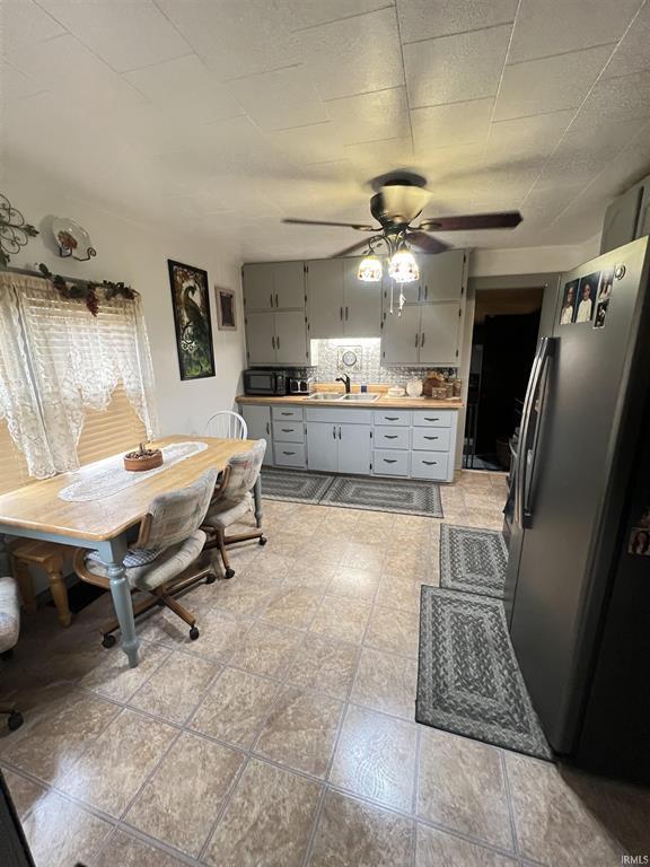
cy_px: 434
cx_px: 325
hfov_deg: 89.9
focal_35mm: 13
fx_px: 325
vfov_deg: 106.2
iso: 640
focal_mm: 1.57
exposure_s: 1/60
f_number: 1.8
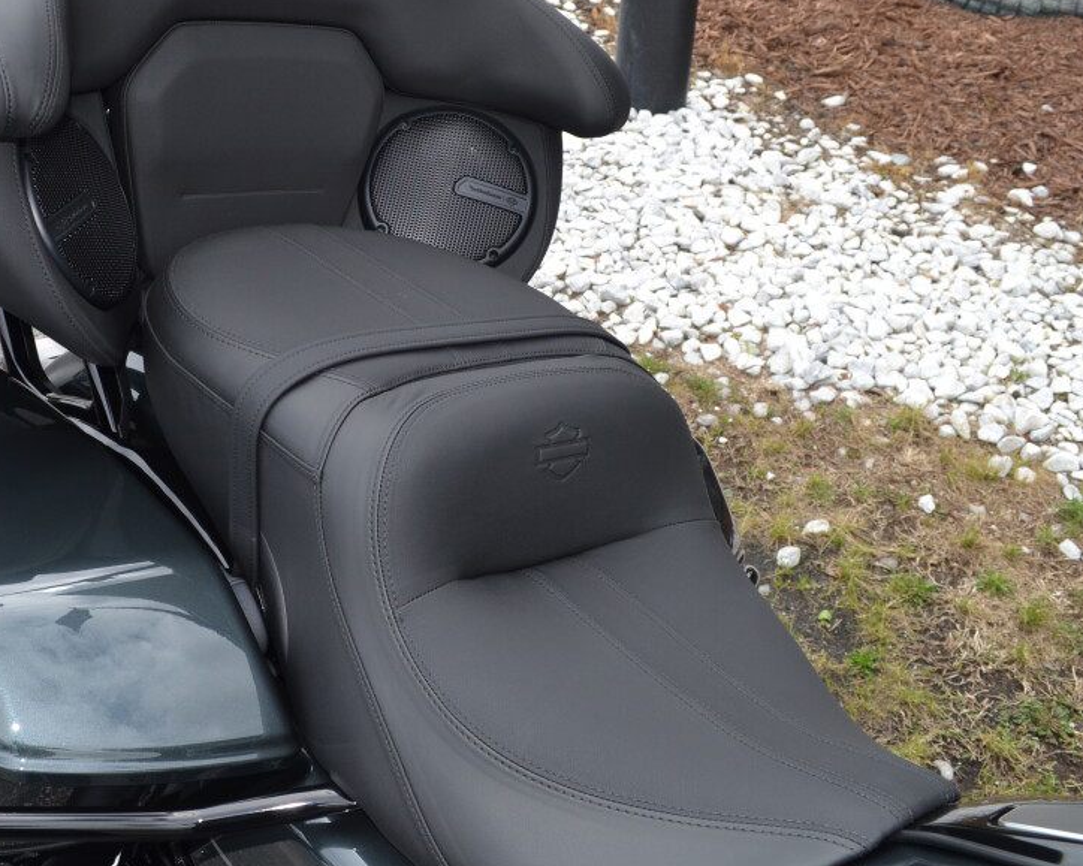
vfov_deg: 35.5
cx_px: 305
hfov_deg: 42.8
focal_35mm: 42
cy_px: 328
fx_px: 1346
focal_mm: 18
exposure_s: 1/200
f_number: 6.3
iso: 100
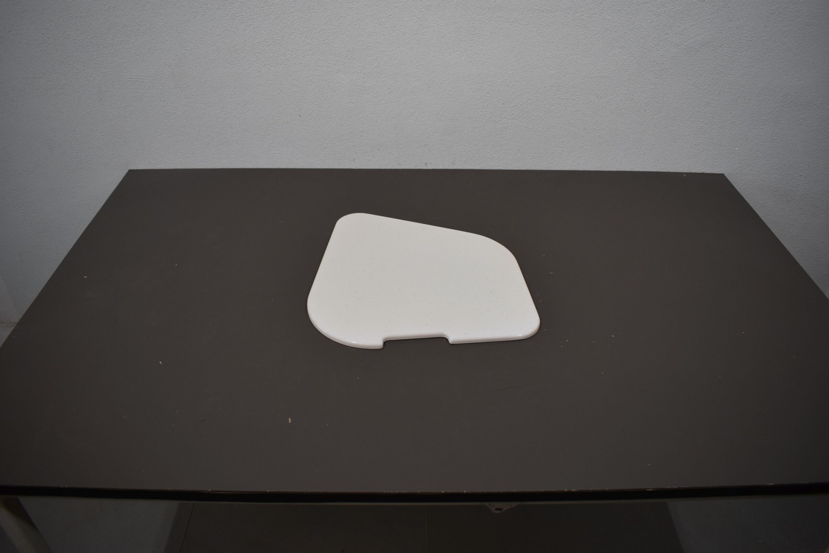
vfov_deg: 47.9
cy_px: 276
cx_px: 414
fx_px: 622
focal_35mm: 27
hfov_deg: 67.4
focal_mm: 18
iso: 400
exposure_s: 1/250
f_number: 4.5
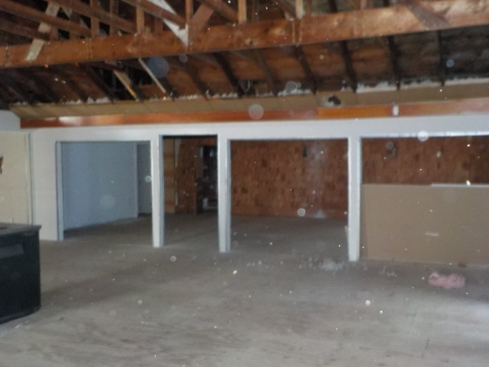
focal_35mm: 35
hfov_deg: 52.5
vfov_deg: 40.7
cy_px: 179
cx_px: 276
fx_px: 495
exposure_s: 1/6
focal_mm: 4.1
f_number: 3.3
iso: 800
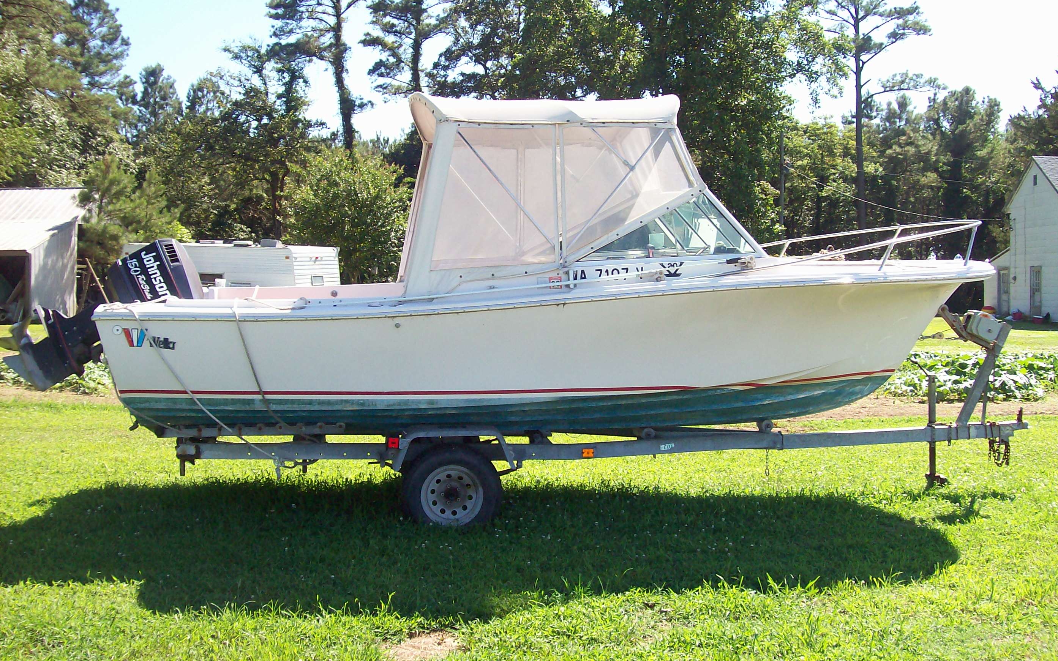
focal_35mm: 39
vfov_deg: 32.8
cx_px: 540
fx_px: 1124
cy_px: 307
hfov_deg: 50.4
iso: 80
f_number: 2.7
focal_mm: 6
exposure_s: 1/695
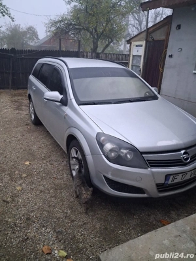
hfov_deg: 51.4
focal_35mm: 27
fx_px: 204
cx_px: 98
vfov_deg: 65.3
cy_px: 130
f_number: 1.8
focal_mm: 4
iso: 640
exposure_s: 1/50
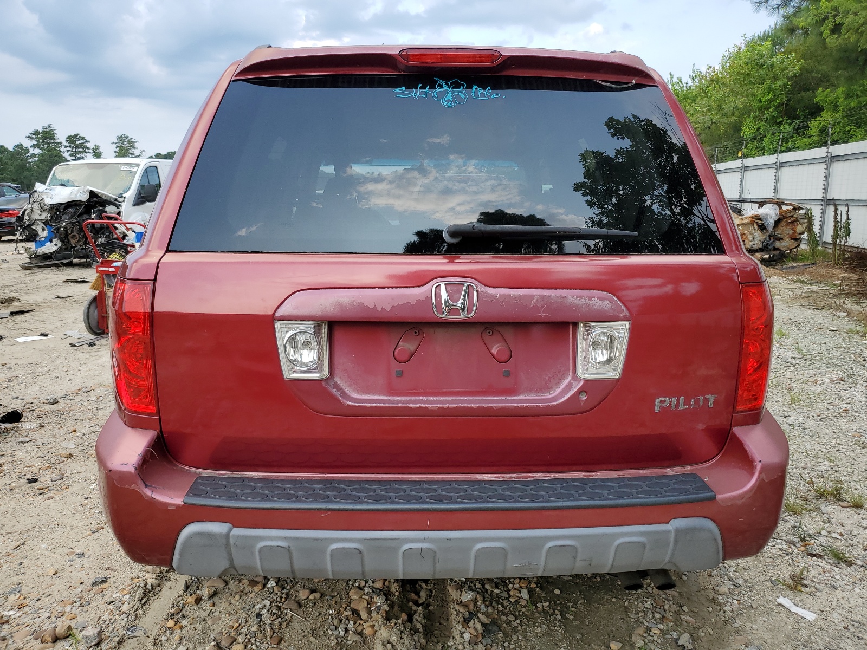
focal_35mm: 26
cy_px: 325
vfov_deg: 53.1
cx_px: 434
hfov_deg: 67.3
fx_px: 651
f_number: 1.5
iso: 50
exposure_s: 1/588
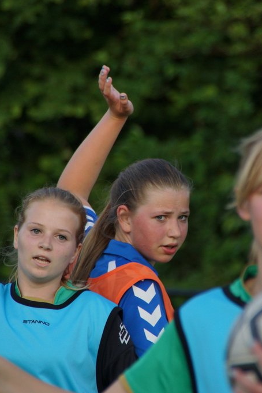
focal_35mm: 564
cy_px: 196
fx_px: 6157
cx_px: 178
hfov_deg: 2.4
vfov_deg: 3.7
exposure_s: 1/400
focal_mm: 250
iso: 320
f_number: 6.3
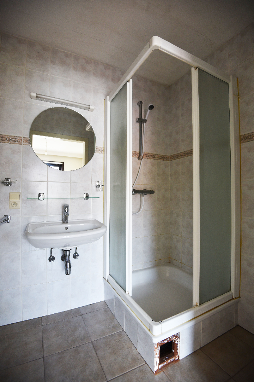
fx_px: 169
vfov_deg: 96.7
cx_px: 127
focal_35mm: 16
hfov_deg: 73.7
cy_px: 191
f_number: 4
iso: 450
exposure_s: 1/60
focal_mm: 16
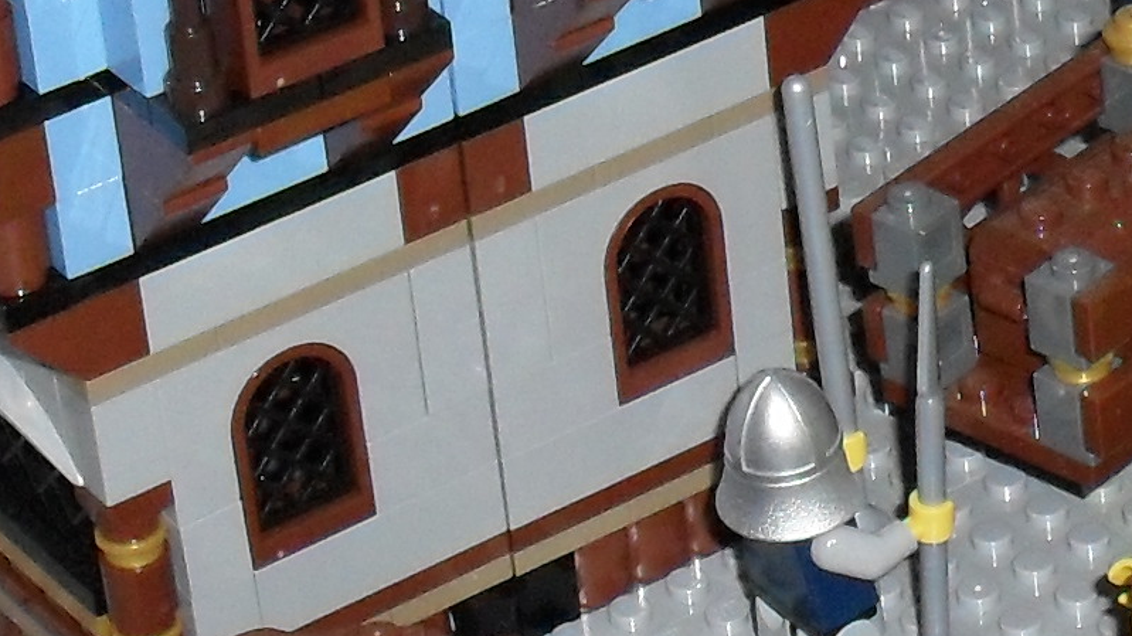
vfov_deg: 6.3
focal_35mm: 191
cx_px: 1439
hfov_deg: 11.0
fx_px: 5732
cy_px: 11
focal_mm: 6.3
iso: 200
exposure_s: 1/45
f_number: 3.2
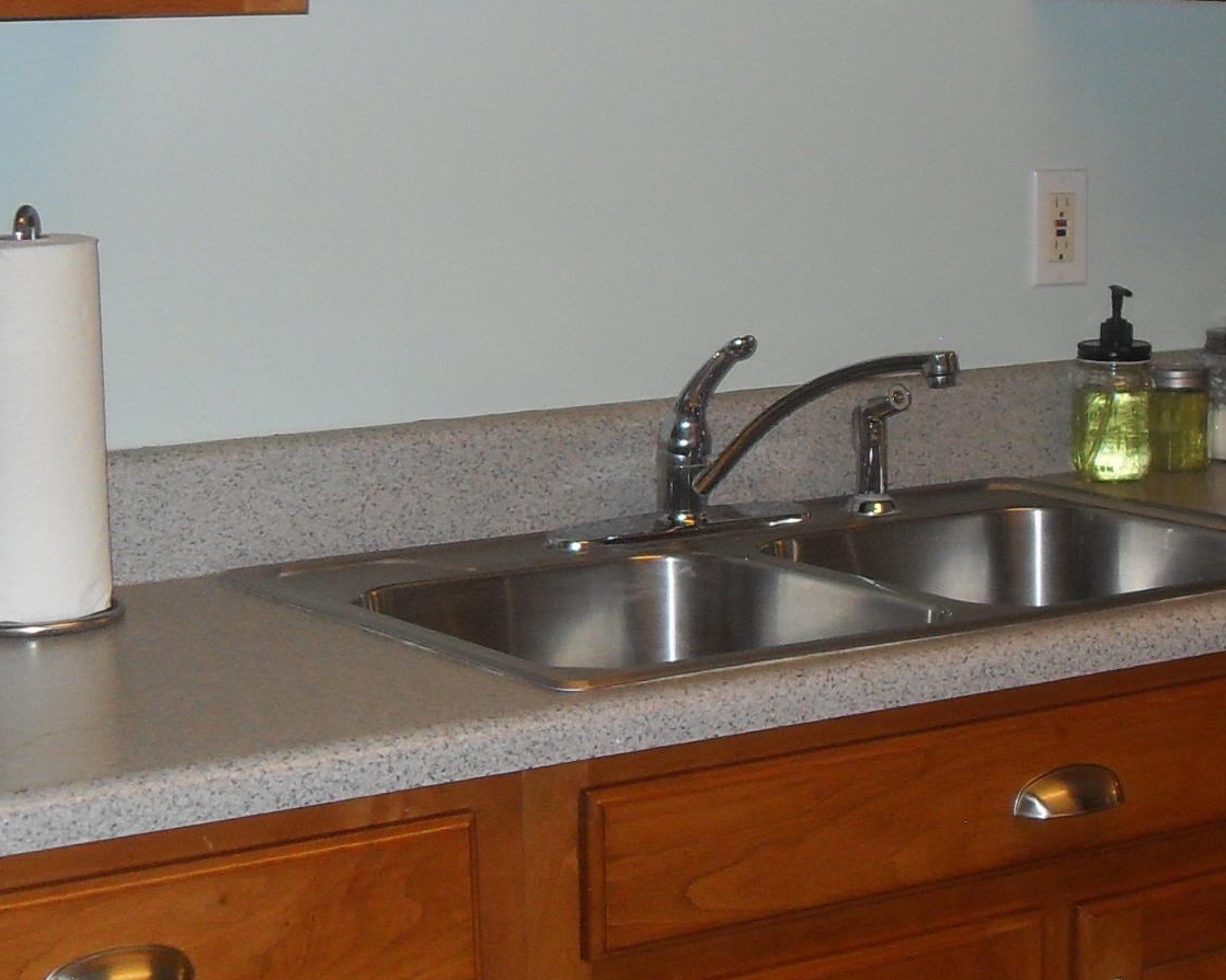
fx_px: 3229
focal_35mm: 89
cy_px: 296
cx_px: 1168
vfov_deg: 17.2
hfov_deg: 20.9
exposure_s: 1/45
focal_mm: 6.3
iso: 100
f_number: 2.8
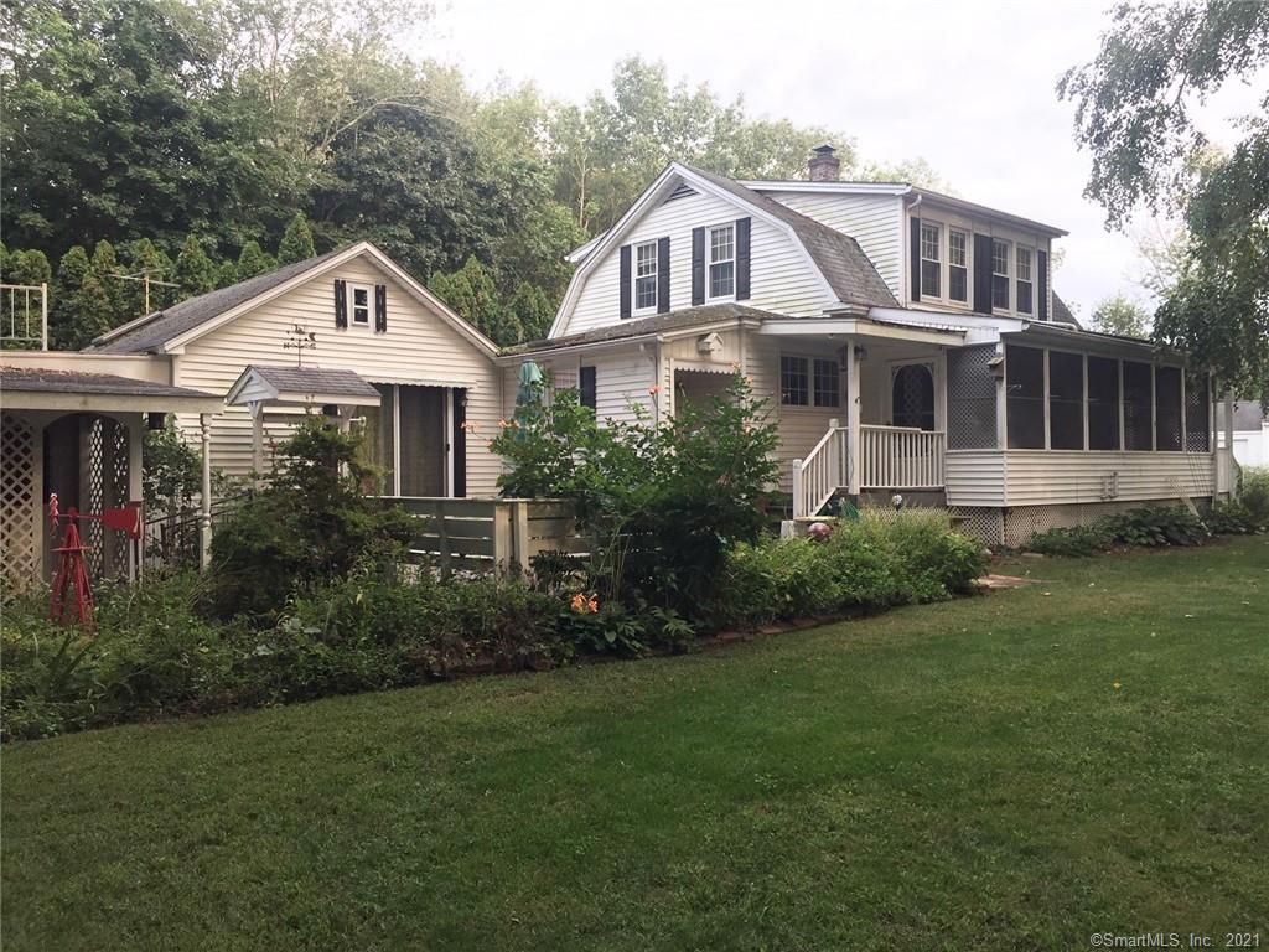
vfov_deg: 48.2
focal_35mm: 29
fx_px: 1063
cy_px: 476
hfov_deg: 61.7
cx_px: 634
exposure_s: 1/120
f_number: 2.2
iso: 50
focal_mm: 4.15
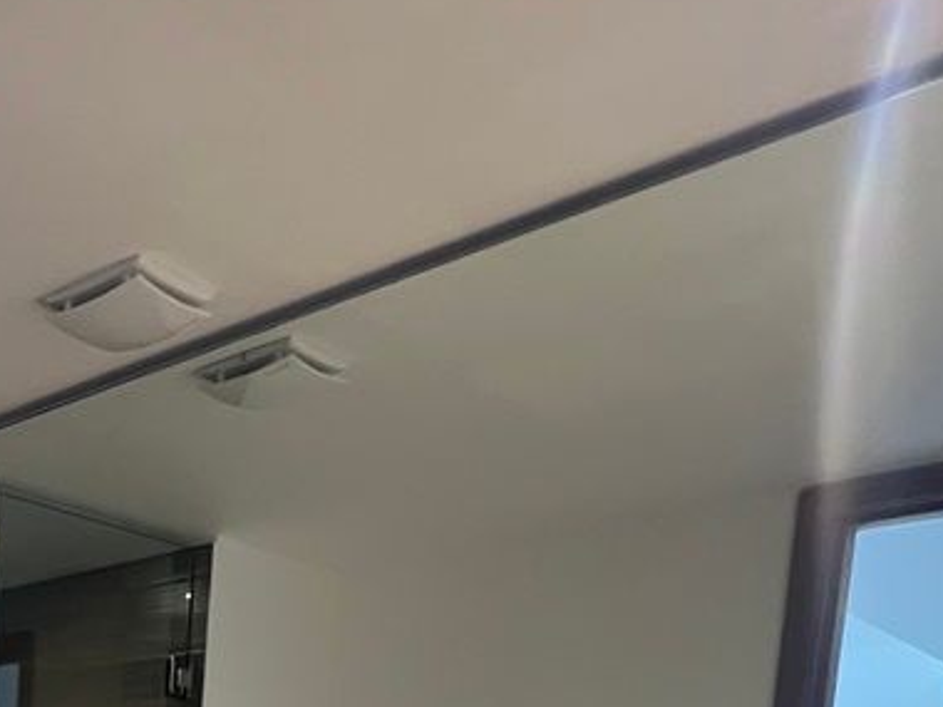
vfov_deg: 27.2
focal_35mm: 41
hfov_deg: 36.2
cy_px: 1000
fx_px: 1117
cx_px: -171
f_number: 1.8
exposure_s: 1/60
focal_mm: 1.57
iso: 500
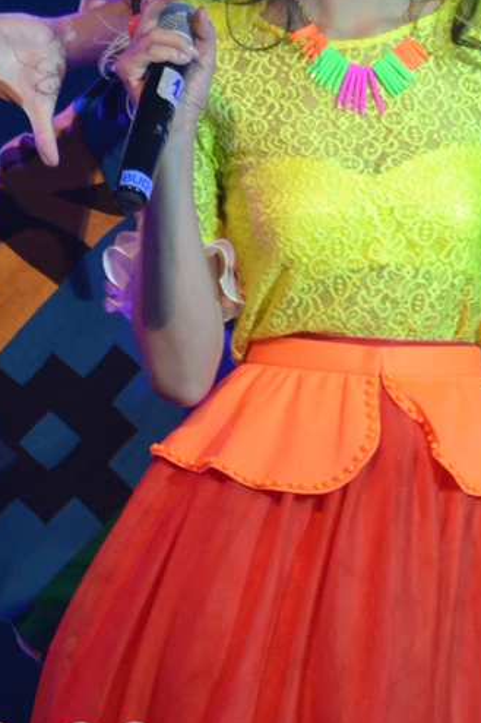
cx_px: 357
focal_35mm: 820
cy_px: 193
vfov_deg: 2.5
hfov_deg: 1.7
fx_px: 16444
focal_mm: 300
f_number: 5.6
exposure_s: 1/200
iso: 3200
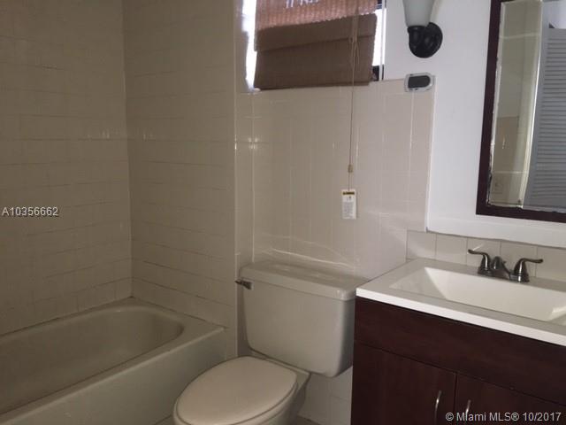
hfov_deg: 61.7
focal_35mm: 29
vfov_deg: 48.2
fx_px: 474
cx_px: 283
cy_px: 212
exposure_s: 1/16
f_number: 2.2
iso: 64
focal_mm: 4.15
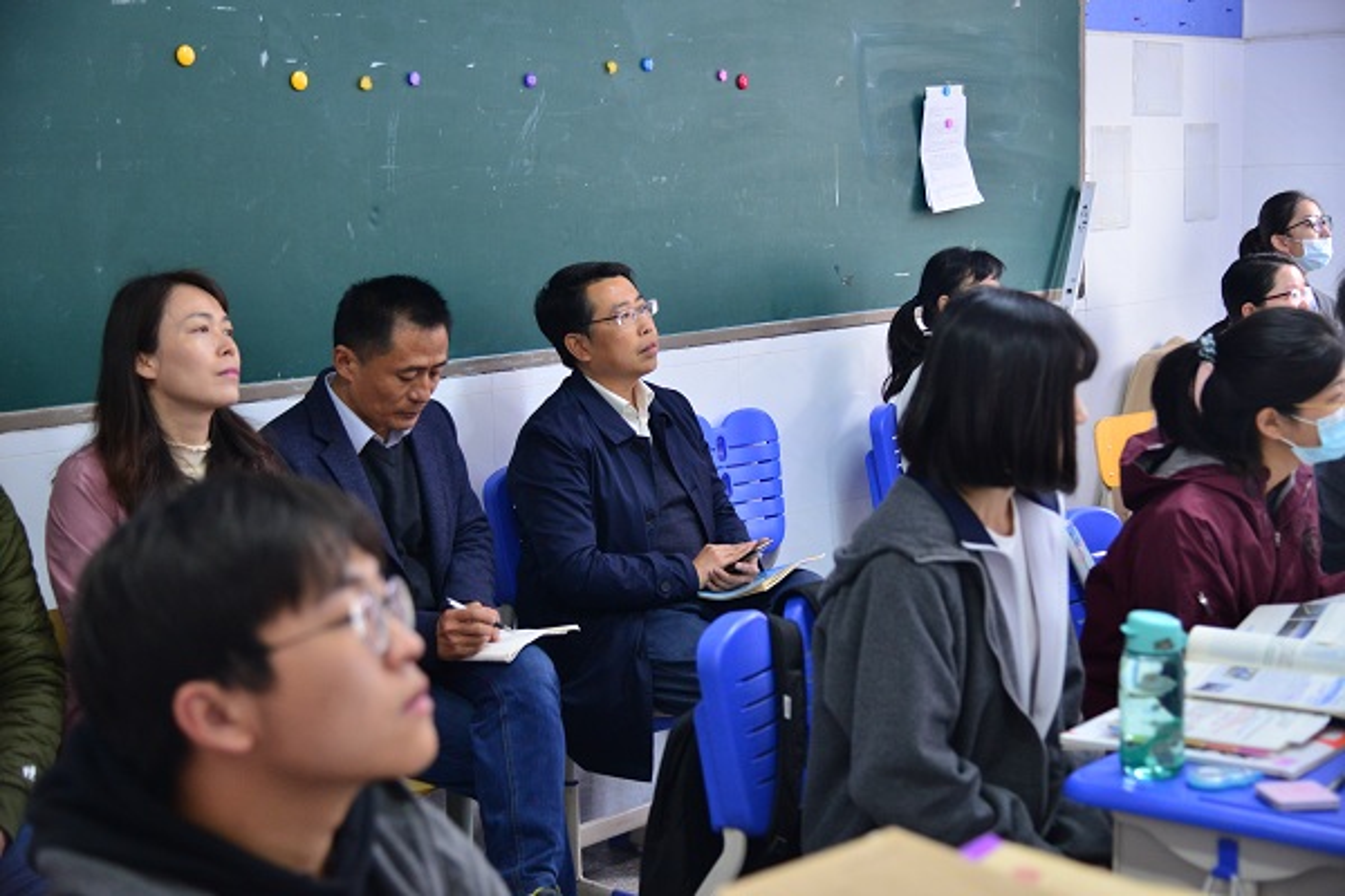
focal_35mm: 52
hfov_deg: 38.2
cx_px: 672
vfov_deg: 26.0
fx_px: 1943
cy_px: 448
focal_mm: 52
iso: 1600
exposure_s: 1/80
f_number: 4
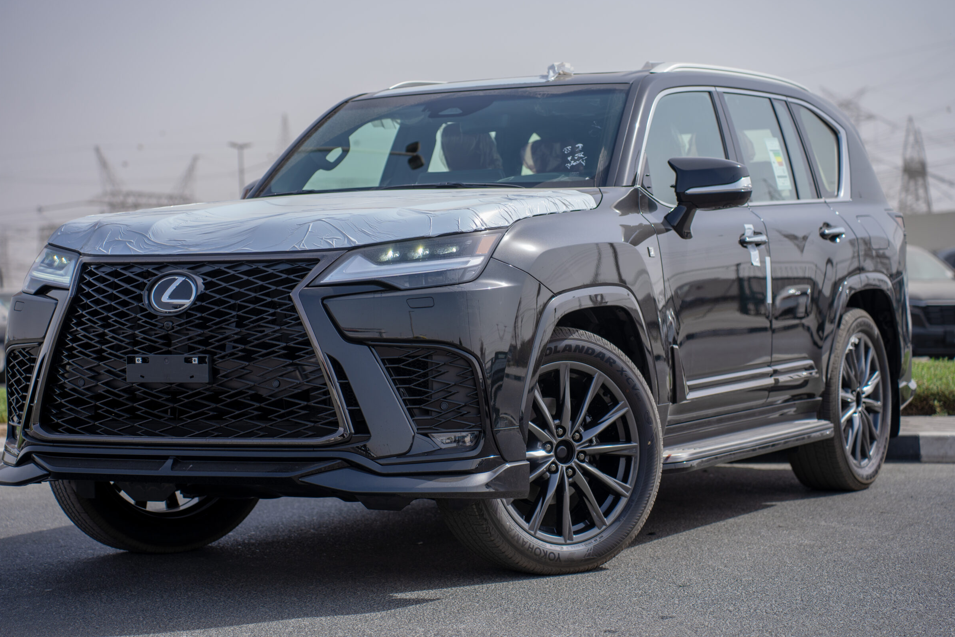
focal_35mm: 80
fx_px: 2122
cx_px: 453
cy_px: 306
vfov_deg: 17.1
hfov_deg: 25.4
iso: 125
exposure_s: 1/1500
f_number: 2.8
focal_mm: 75
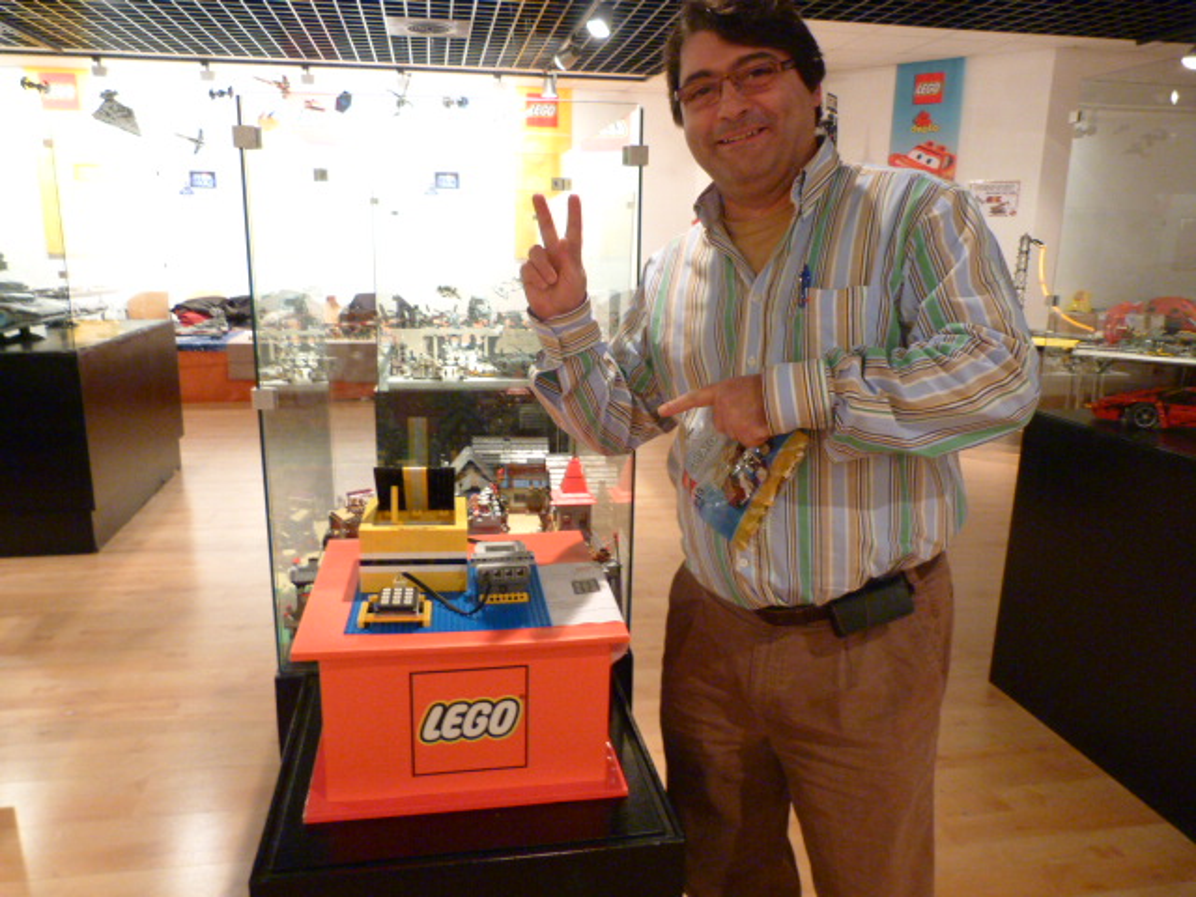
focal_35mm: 25
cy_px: 448
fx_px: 864
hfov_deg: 69.4
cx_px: 598
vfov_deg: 54.9
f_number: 2.8
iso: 400
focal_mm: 4.5
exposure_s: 1/10
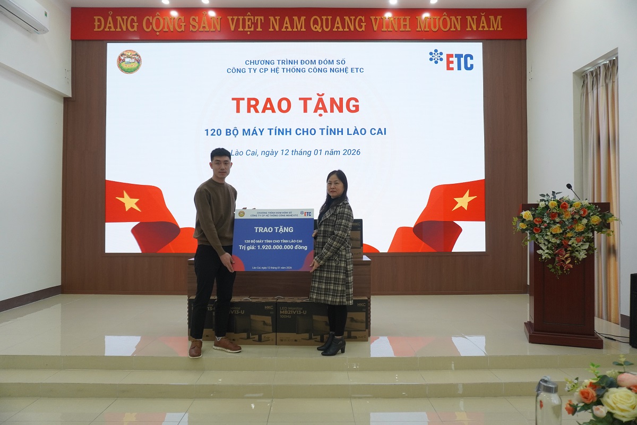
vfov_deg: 53.1
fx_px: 425
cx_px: 318
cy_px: 212
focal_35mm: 24
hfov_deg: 73.7
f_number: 4
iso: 800
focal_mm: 16
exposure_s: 1/160
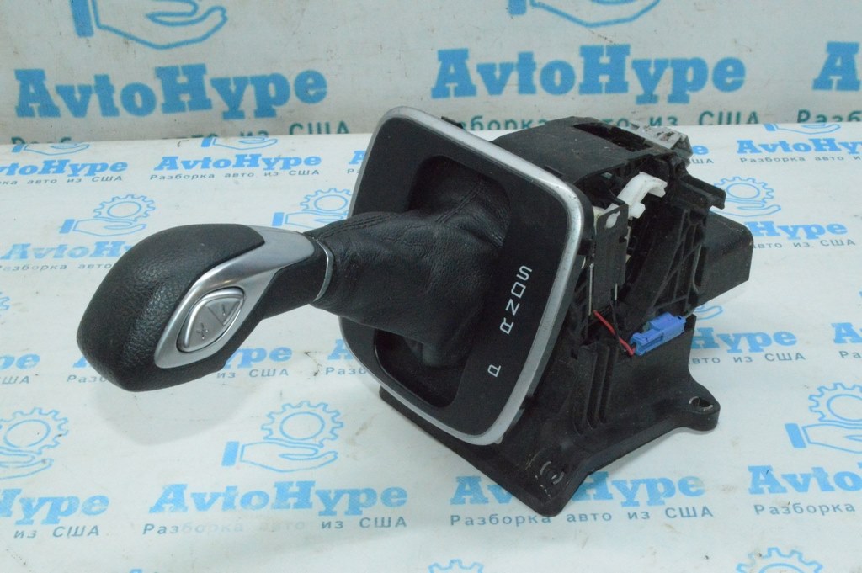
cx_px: 431
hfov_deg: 41.1
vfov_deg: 28.0
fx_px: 1148
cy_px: 286
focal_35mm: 48
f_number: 29
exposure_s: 1/50
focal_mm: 32
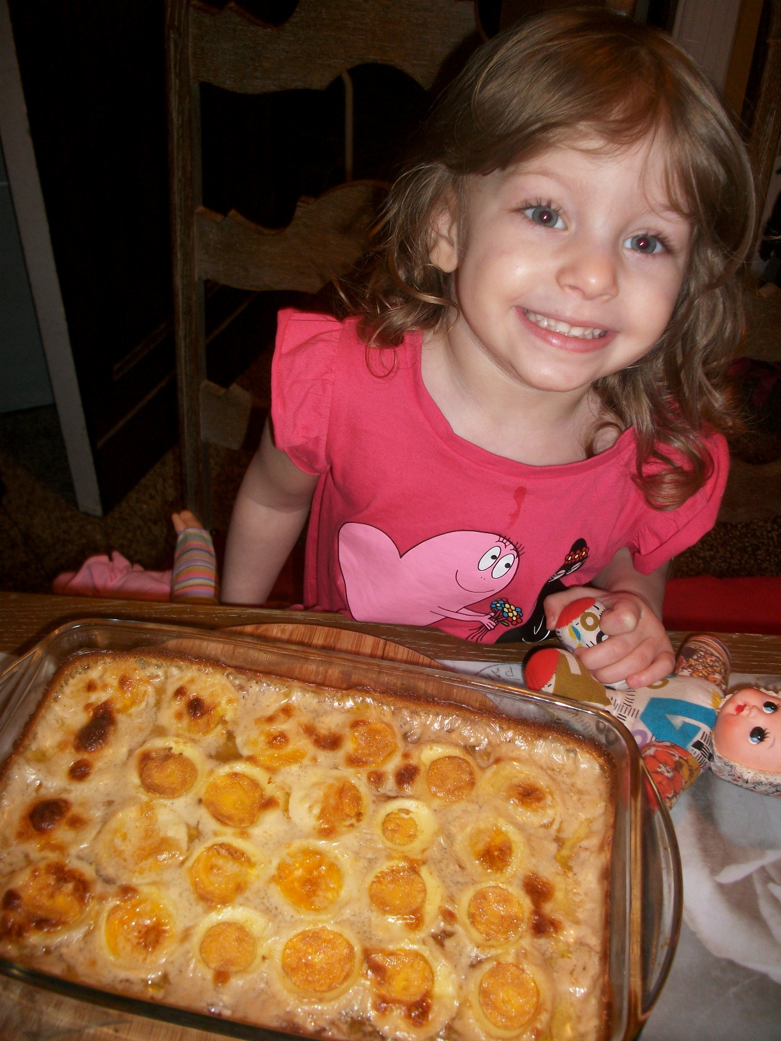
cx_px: 390
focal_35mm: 31
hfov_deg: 45.4
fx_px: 933
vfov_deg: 58.4
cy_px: 520
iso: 125
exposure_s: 1/40
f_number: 2.9
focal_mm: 5.7
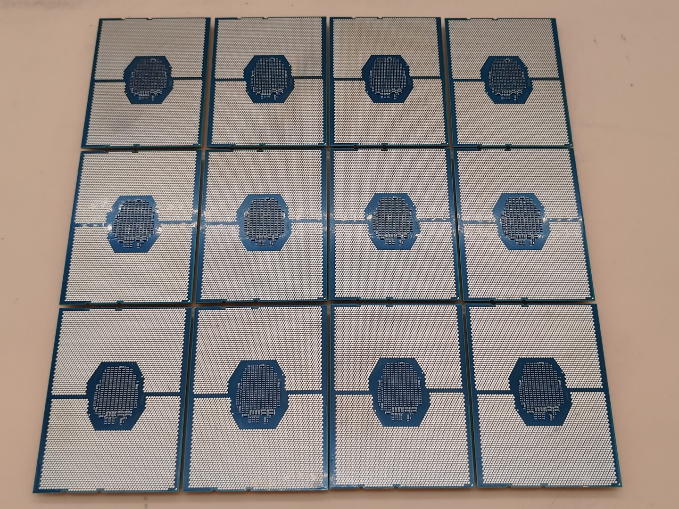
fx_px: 706
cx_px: 340
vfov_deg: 39.7
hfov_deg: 51.4
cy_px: 254
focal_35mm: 36
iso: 50
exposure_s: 1/230
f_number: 1.8
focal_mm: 4.36
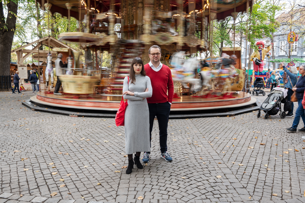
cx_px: 152
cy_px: 102
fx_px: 271
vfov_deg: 41.1
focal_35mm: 32
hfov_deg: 58.7
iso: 100
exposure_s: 1/10
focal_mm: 32
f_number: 11
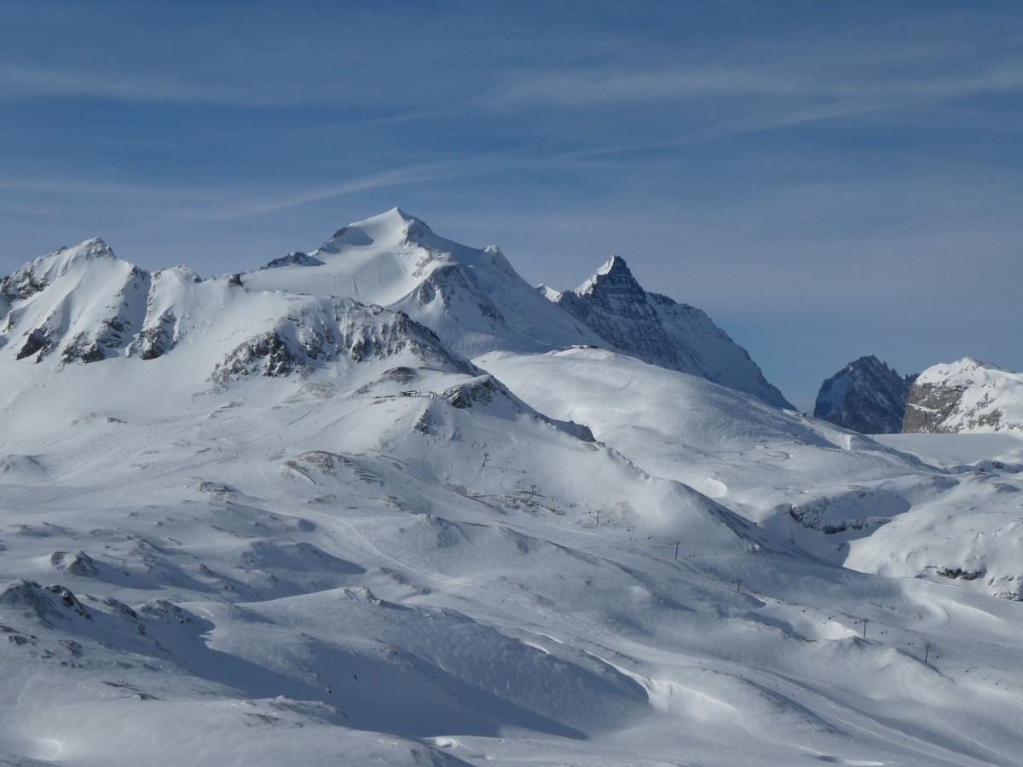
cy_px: 384
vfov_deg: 21.0
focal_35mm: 70
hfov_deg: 27.8
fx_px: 2069
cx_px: 512
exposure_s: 1/800
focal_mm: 12.5
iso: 80
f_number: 7.1
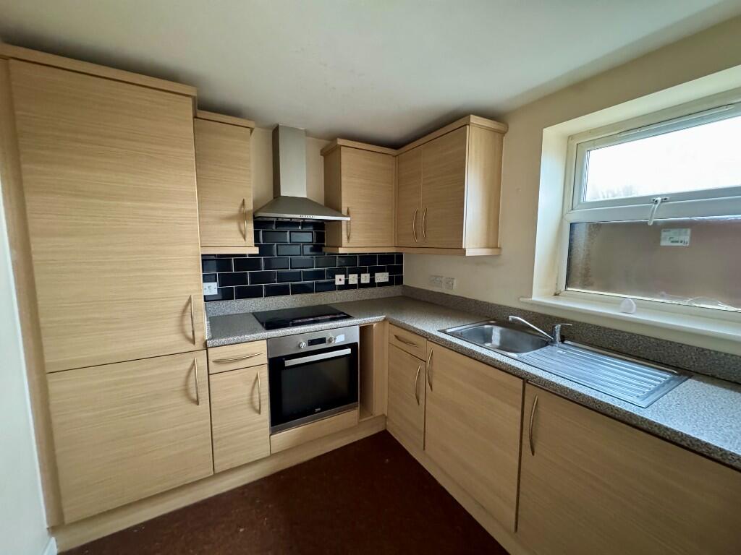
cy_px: 278
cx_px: 370
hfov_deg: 102.1
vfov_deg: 85.7
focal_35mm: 14
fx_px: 300
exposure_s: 1/53
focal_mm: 2.22
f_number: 2.2
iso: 1250
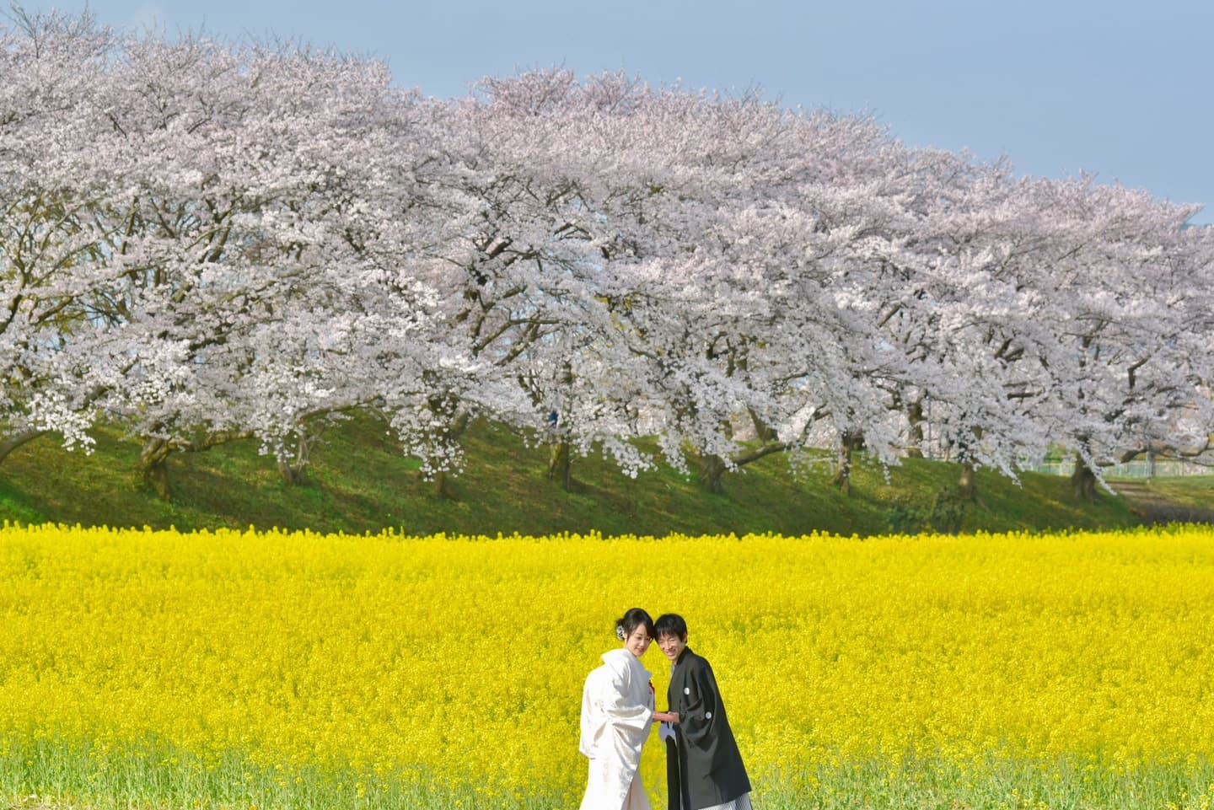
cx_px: 607
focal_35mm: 135
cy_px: 405
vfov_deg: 10.2
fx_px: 4554
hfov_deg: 15.2
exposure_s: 1/1250
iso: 1000
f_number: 10
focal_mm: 135
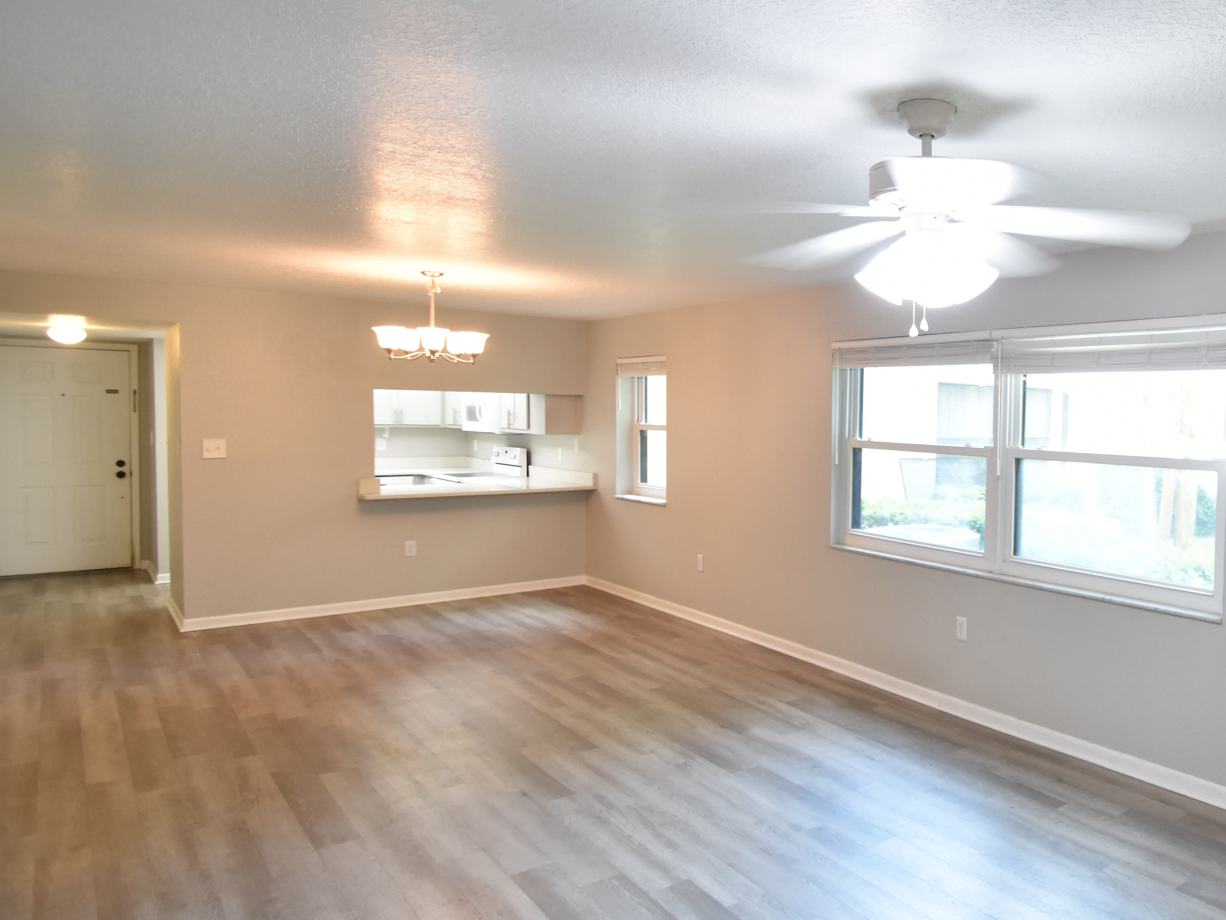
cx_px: 969
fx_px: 850
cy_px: 442
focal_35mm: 24
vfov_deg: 56.8
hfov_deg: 65.6
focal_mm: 10
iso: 800
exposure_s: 1/45
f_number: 3.5
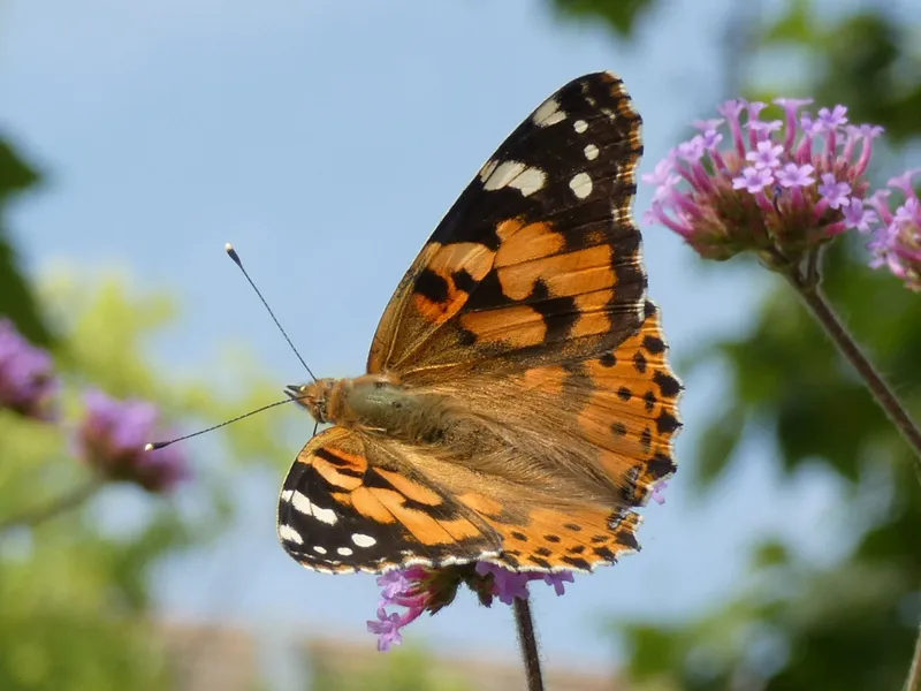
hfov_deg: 17.6
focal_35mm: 112
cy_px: 346
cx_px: 460
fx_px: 2980
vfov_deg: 13.2
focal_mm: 20.1
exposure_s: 1/320
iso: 80
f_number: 5
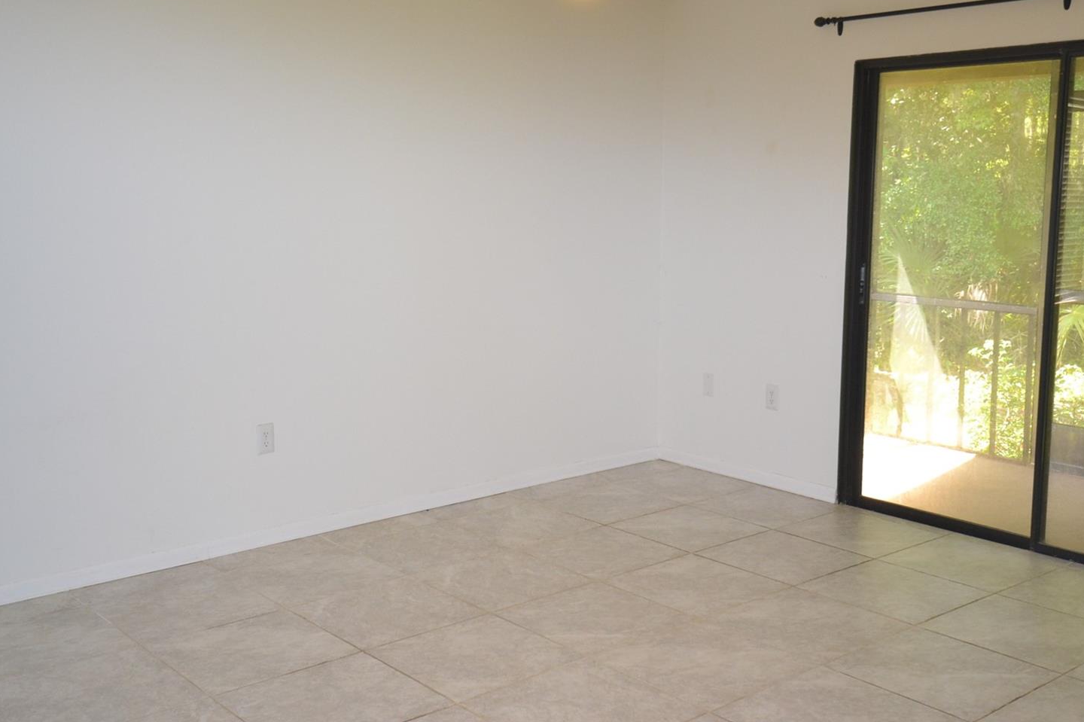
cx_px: 563
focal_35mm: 40
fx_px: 1204
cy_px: 341
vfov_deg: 33.4
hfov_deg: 48.5
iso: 1100
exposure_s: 1/60
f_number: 4.5
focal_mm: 24
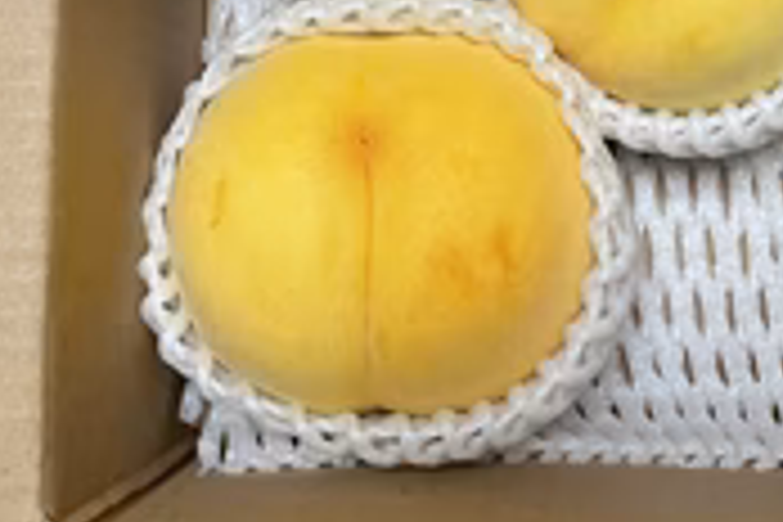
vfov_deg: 21.0
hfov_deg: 32.2
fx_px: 1348
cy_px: -36
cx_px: 500
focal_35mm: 62
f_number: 1.6
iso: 80
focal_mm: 4.2
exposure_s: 1/50
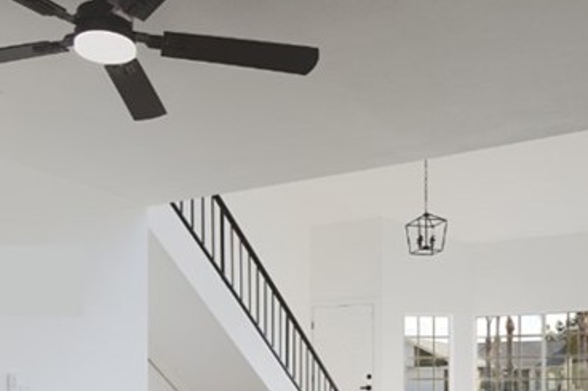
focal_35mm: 39
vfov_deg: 31.0
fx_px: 637
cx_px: 300
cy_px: 413
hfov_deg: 49.6
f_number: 8
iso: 64
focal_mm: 14
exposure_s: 1/25
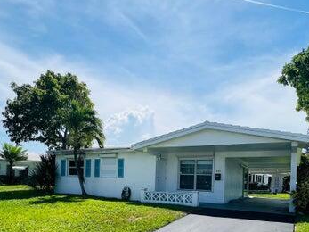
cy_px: 183
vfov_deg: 53.3
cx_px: 185
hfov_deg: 70.9
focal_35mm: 24
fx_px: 214
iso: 32
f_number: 1.8
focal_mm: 1.57
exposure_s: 1/1908
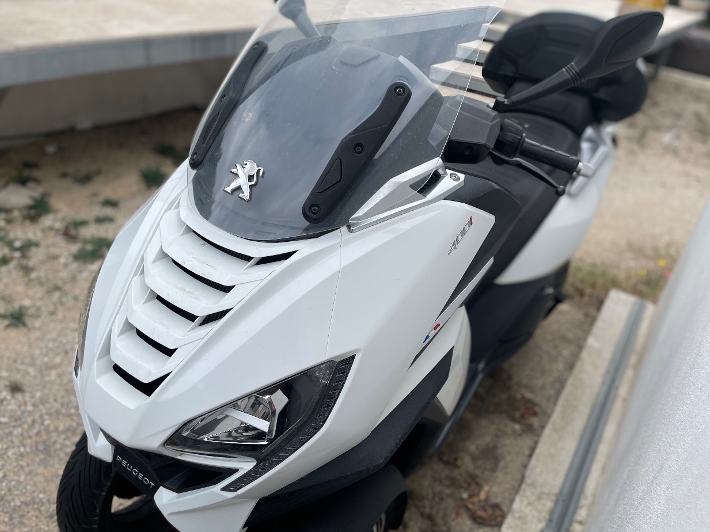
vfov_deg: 51.3
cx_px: 360
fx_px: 554
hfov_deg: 65.3
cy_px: 264
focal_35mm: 27
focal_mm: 4.2
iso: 50
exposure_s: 1/1618
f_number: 1.6
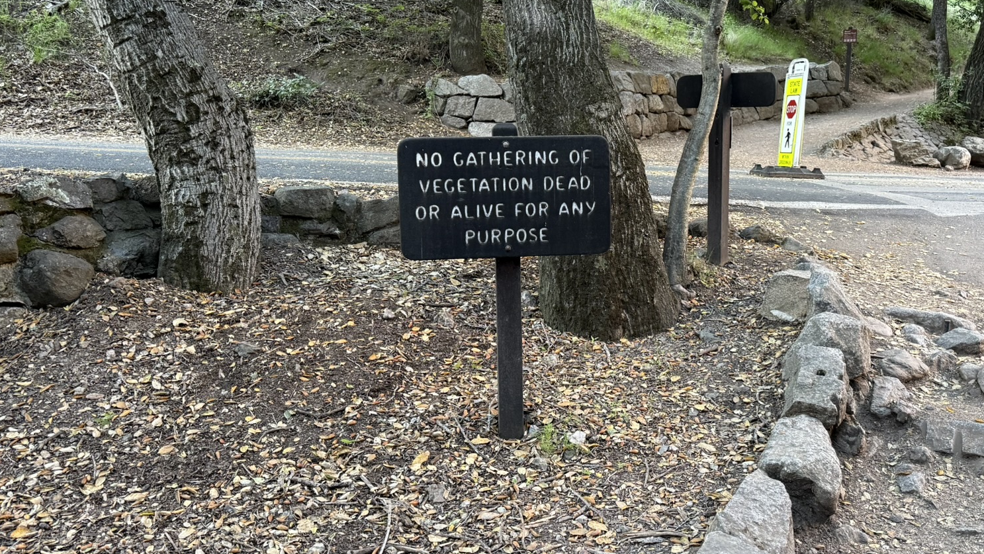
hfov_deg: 54.8
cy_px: 224
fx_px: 939
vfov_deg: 32.8
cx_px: 595
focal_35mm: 36
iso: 320
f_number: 1.78
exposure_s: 1/60
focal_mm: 6.76
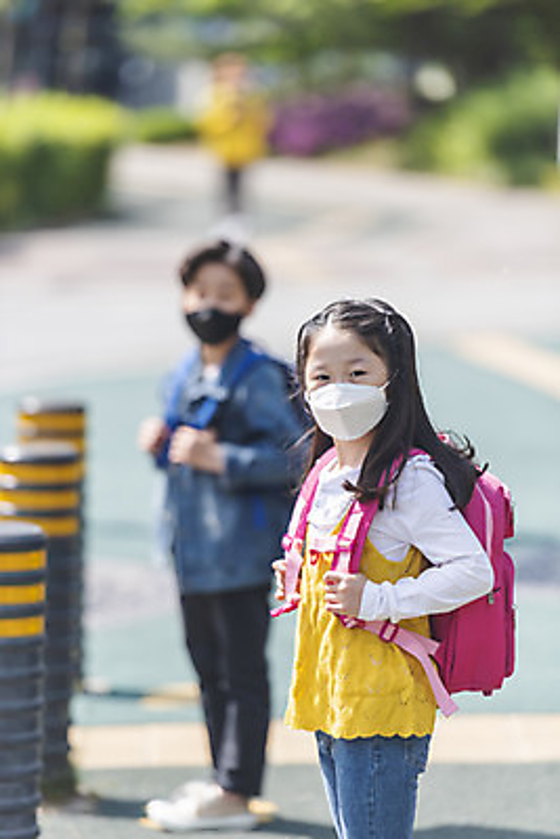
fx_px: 4662
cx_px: 280
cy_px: 420
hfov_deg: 6.9
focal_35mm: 200
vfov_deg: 10.3
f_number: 2.8
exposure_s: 1/1250
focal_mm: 200
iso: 200
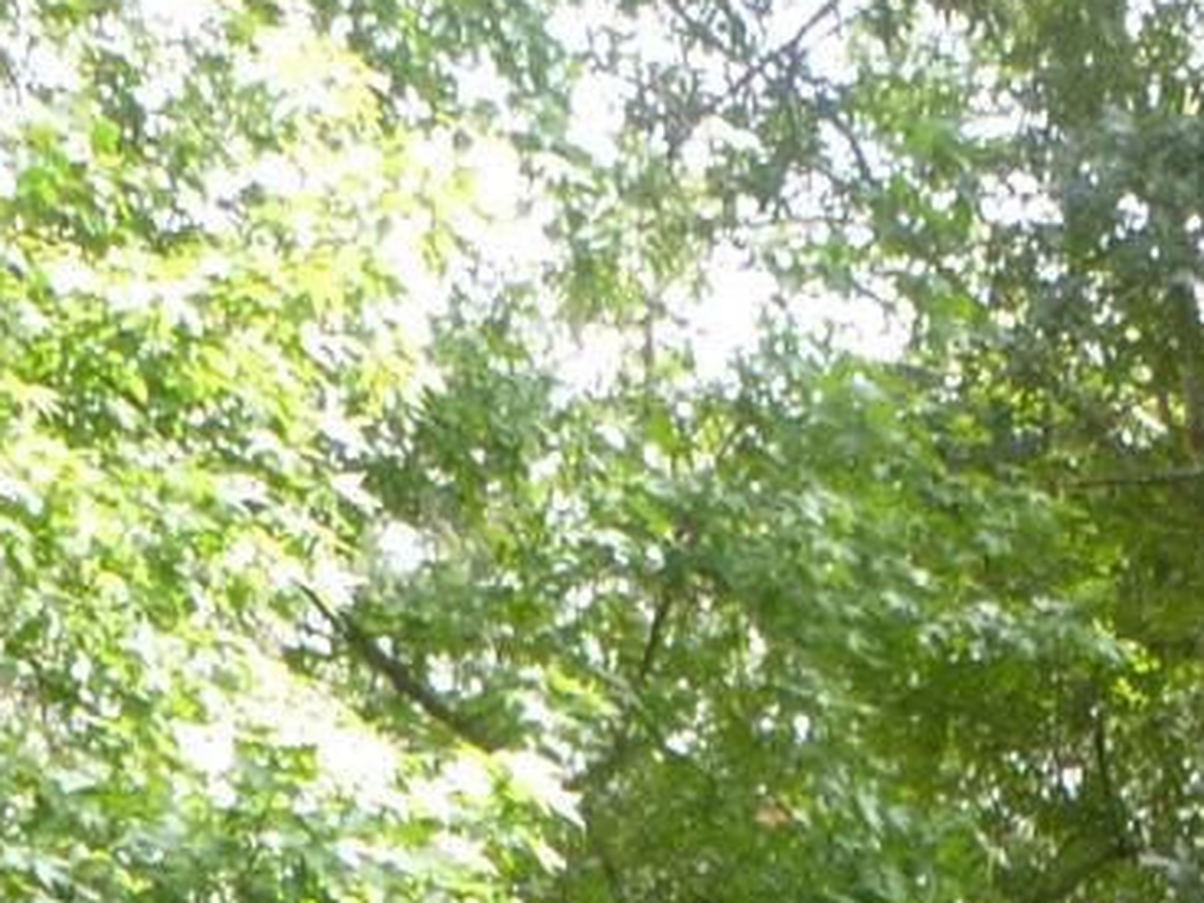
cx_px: 1691
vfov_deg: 9.7
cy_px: 1999
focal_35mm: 139
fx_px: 4835
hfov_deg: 13.5
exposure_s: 1/60
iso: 125
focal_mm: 4.5
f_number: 3.9
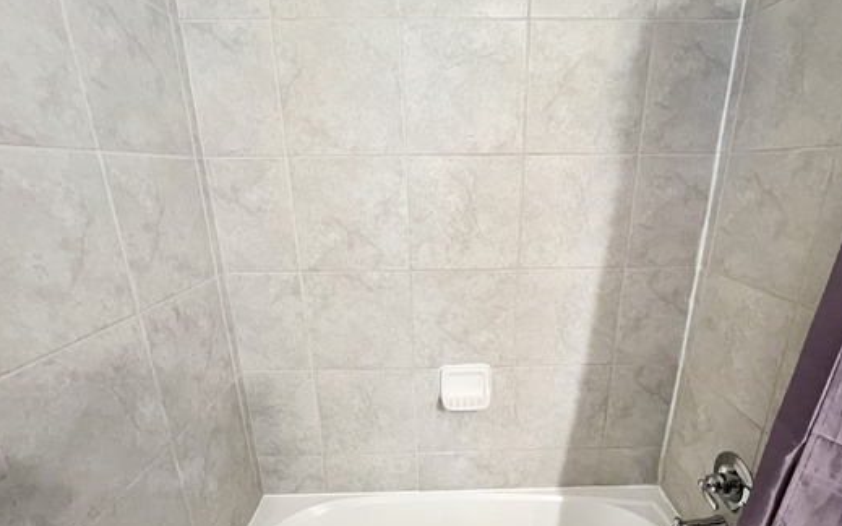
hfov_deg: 94.2
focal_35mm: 17
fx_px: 390
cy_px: 302
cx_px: 451
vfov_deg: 67.6
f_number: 1.8
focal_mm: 1.57
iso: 500
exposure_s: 1/60
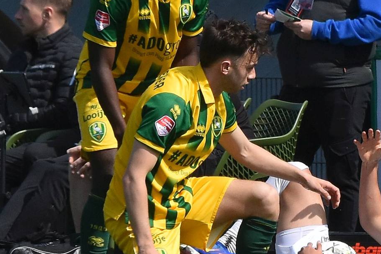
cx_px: 315
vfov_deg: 2.8
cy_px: 94
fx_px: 5197
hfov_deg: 4.2
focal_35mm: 491
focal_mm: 155
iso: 400
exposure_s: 1/1250
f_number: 6.3
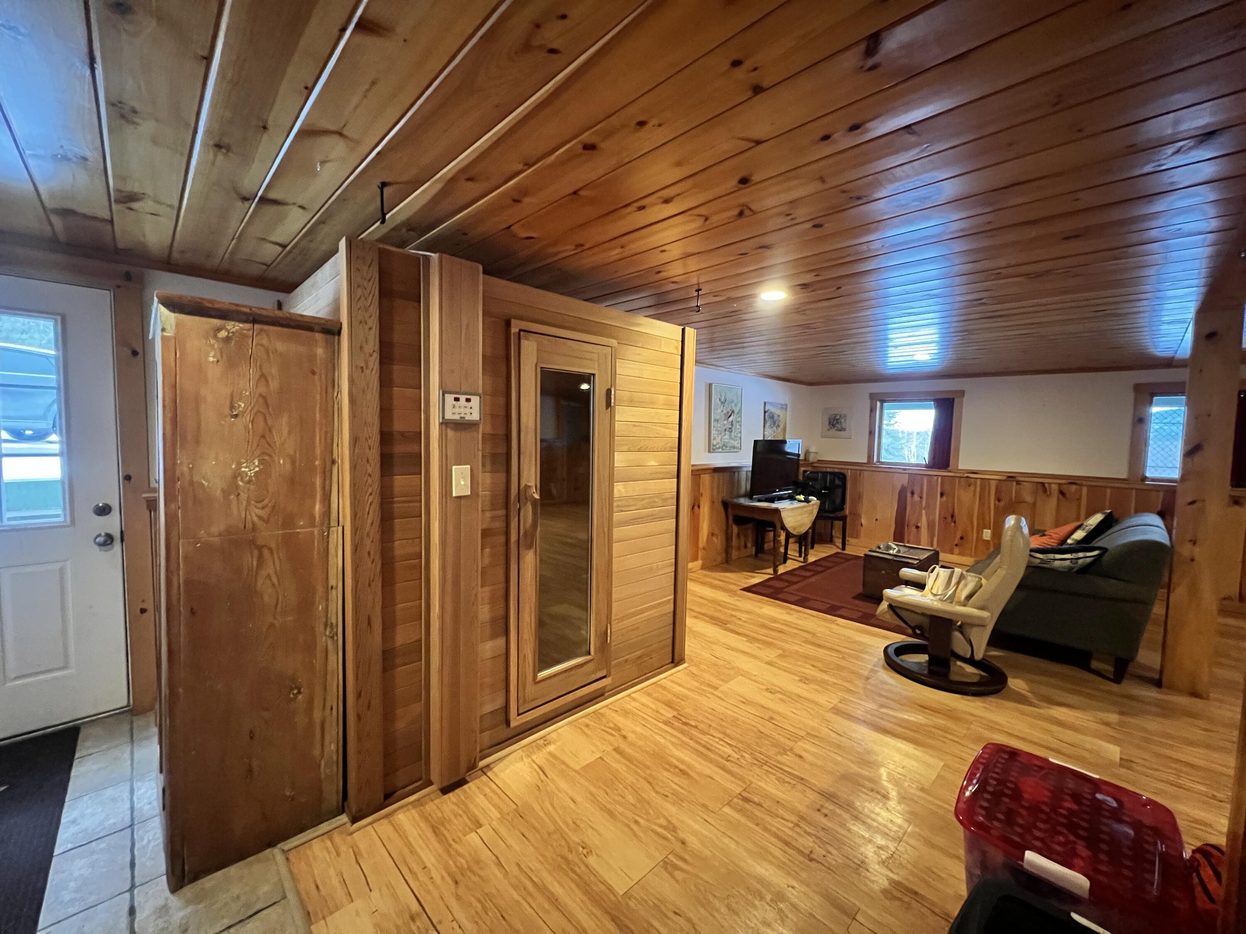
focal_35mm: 13
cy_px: 467
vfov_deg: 89.9
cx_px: 623
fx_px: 468
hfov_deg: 106.2
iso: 1000
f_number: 1.8
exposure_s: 1/40
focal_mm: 1.57
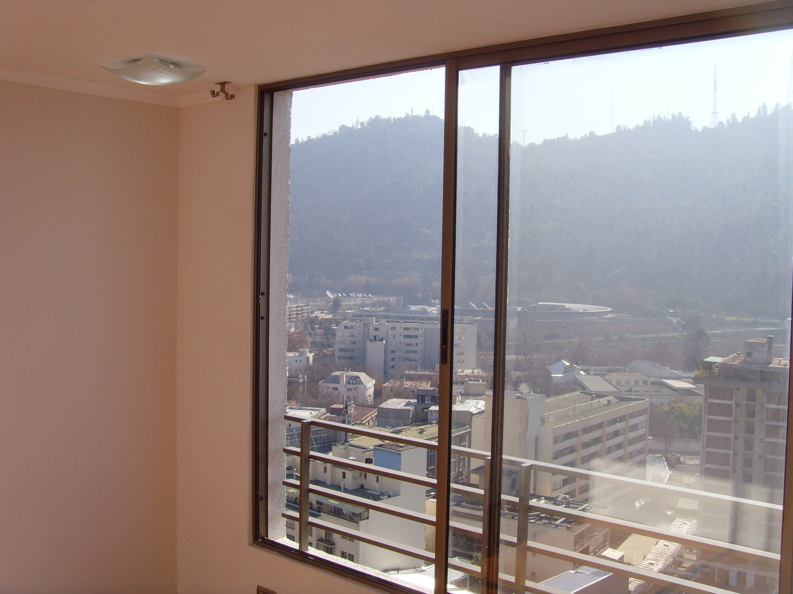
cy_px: 297
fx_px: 893
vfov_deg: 36.8
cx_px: 396
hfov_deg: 47.9
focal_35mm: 39
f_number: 6.3
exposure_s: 1/350
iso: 100
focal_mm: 6.6
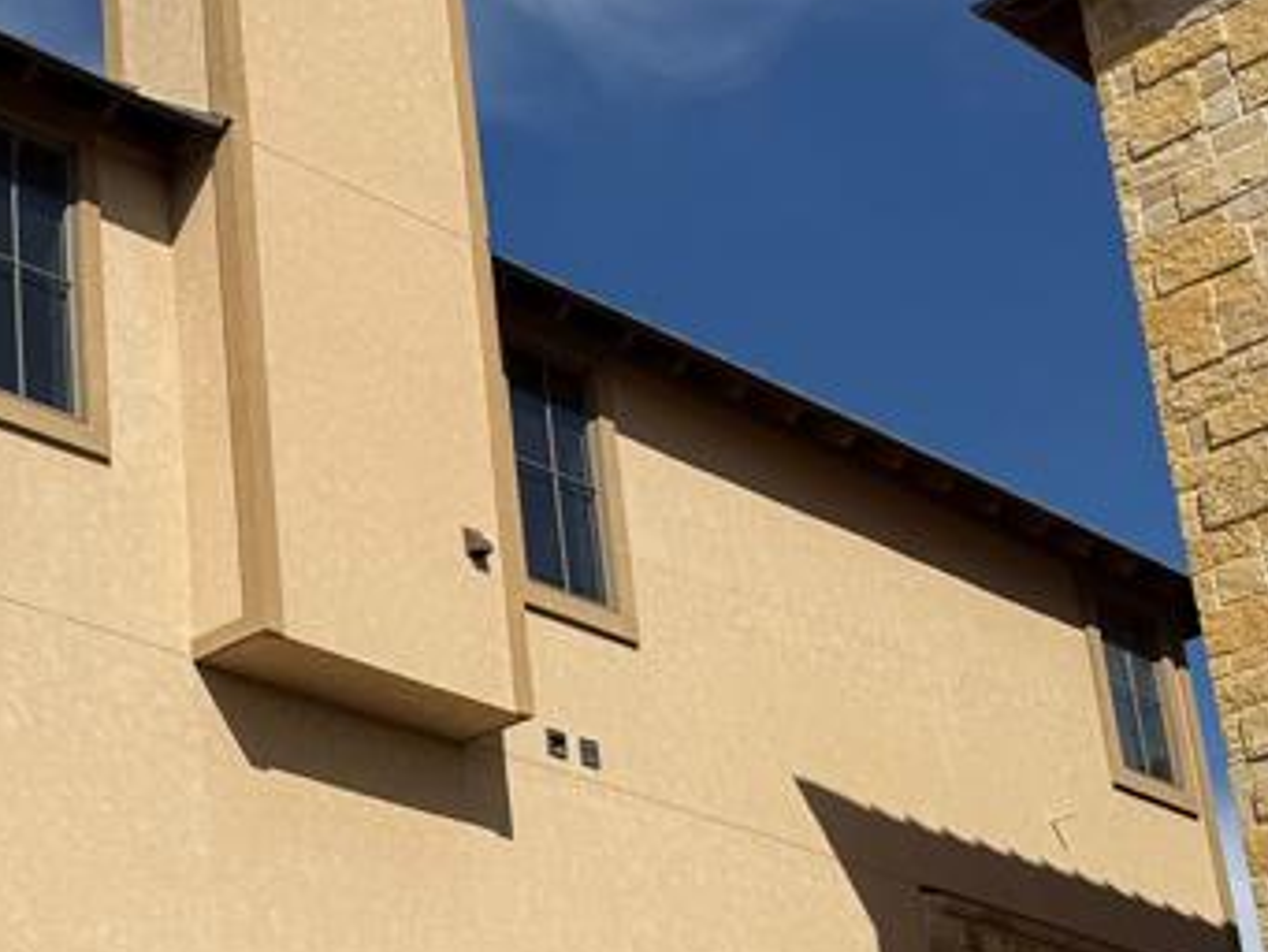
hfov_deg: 23.8
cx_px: -379
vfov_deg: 19.9
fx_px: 2638
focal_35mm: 72
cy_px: 915
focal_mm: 6.76
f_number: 1.78
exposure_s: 1/9091
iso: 80
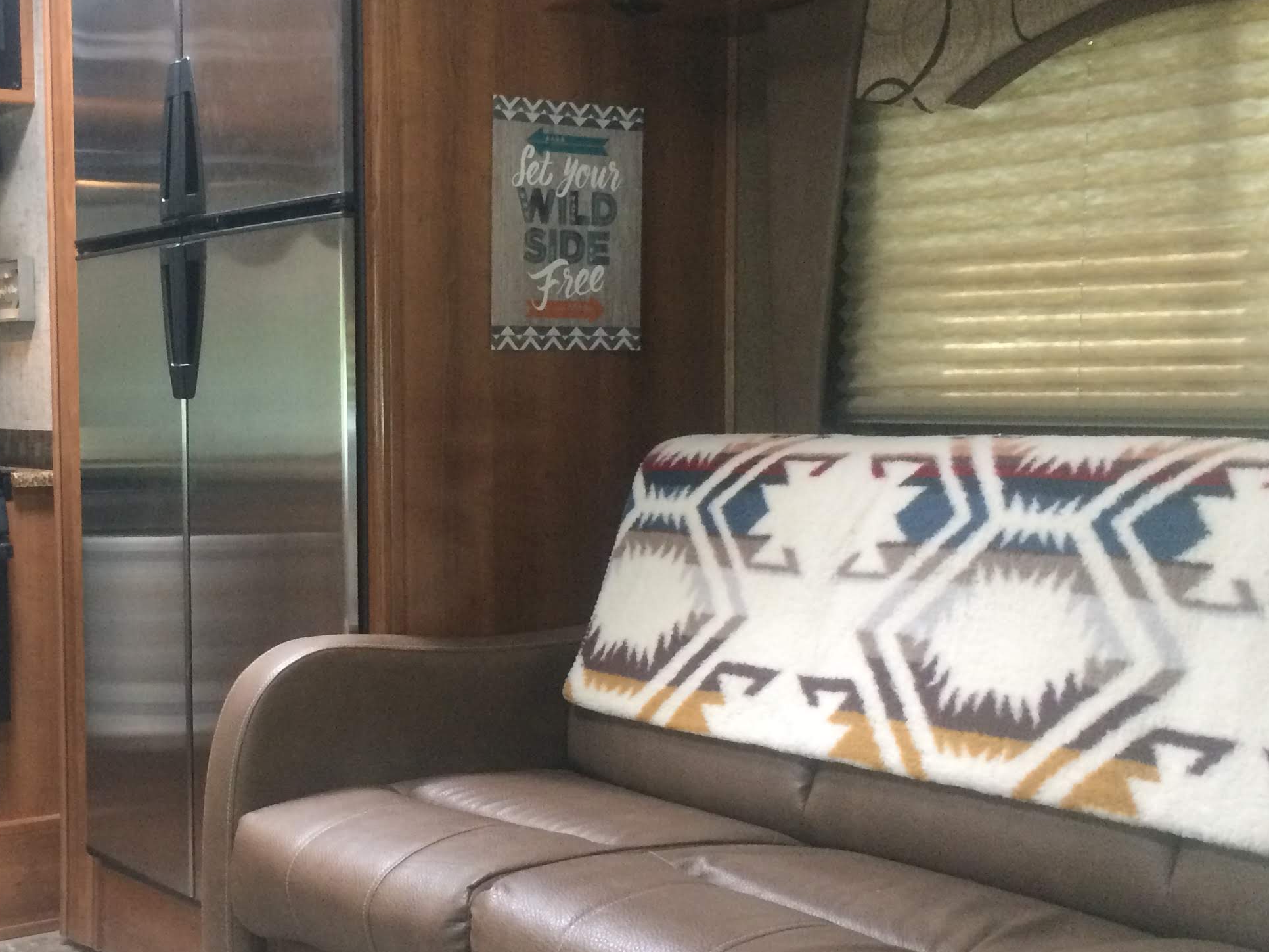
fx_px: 1796
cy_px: 499
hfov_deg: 38.2
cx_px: 358
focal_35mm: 49
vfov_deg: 29.7
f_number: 2.2
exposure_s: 1/30
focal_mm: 4.15
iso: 250
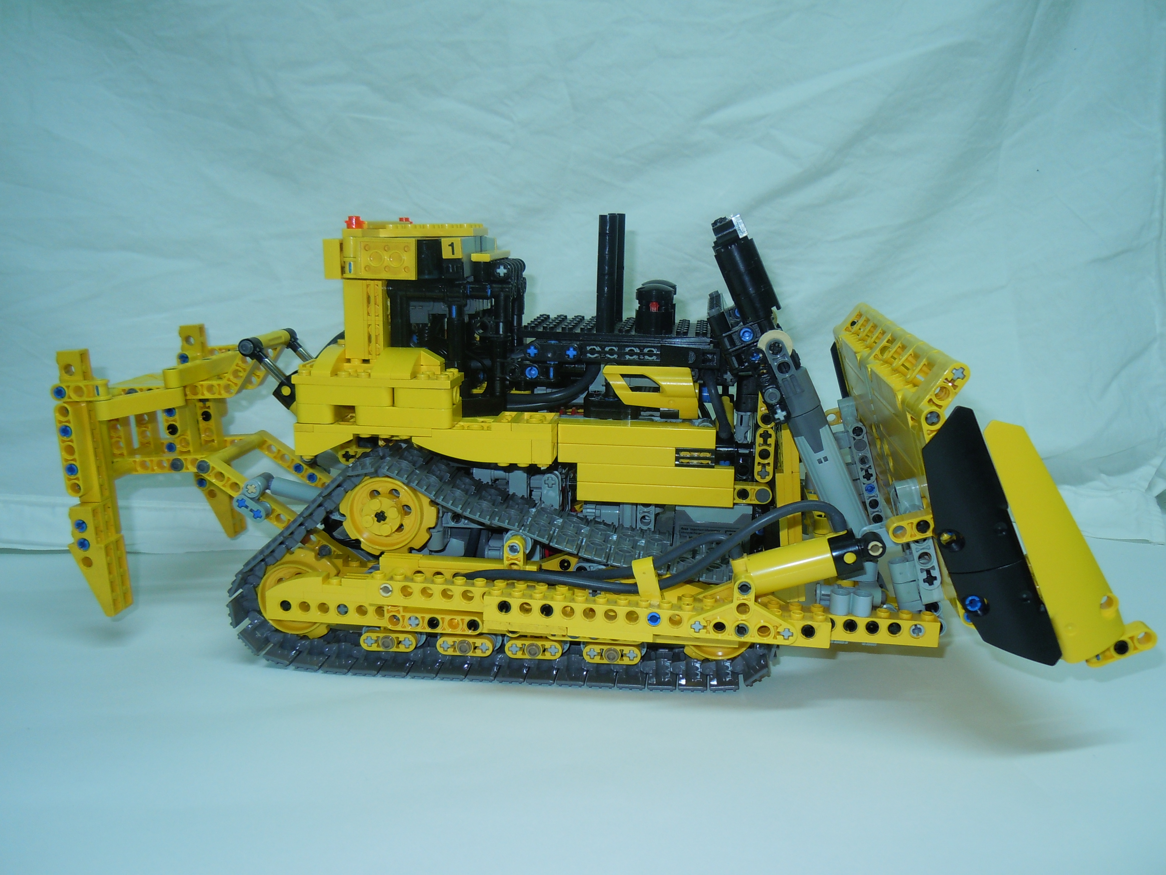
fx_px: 1011
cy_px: 438
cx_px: 583
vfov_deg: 46.8
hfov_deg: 60.0
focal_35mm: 30
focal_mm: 5.4
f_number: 3.5
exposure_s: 1/30
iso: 125
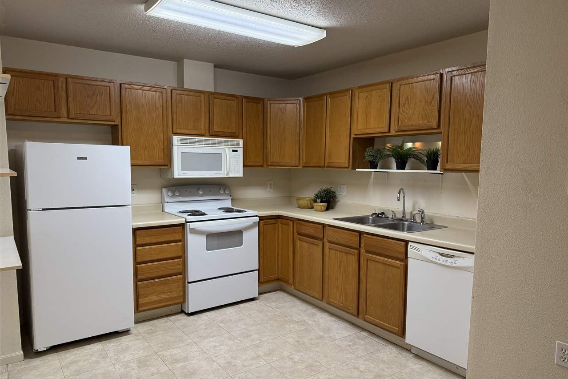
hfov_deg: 71.5
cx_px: 284
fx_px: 394
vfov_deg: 51.2
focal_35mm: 25
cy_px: 203
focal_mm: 6.76
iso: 200
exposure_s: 1/120
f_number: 1.78
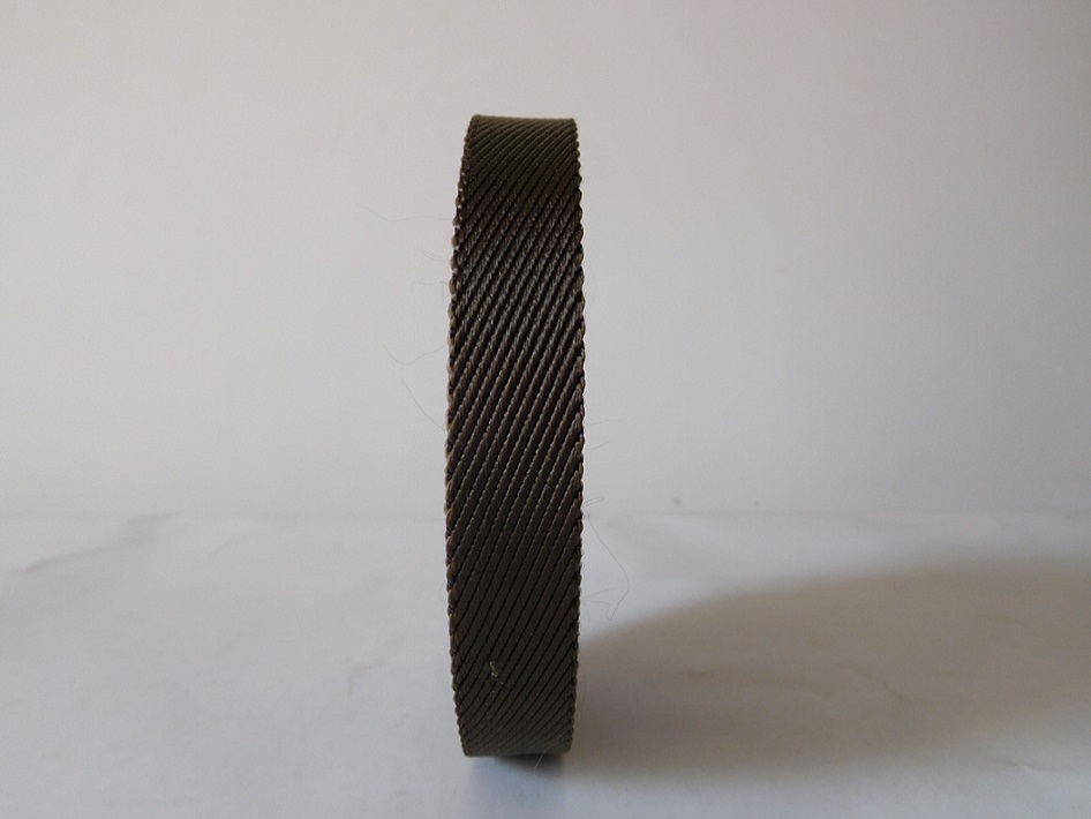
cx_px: 546
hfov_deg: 69.4
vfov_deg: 54.9
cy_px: 410
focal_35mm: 25
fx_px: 788
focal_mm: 4.5
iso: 125
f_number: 3.4
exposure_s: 1/40
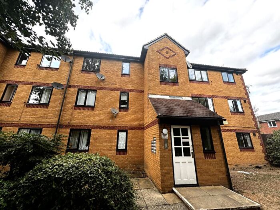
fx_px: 113
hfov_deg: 102.1
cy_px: 105
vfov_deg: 85.7
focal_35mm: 14
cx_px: 140
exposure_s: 1/233
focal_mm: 2.22
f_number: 2.2
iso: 40
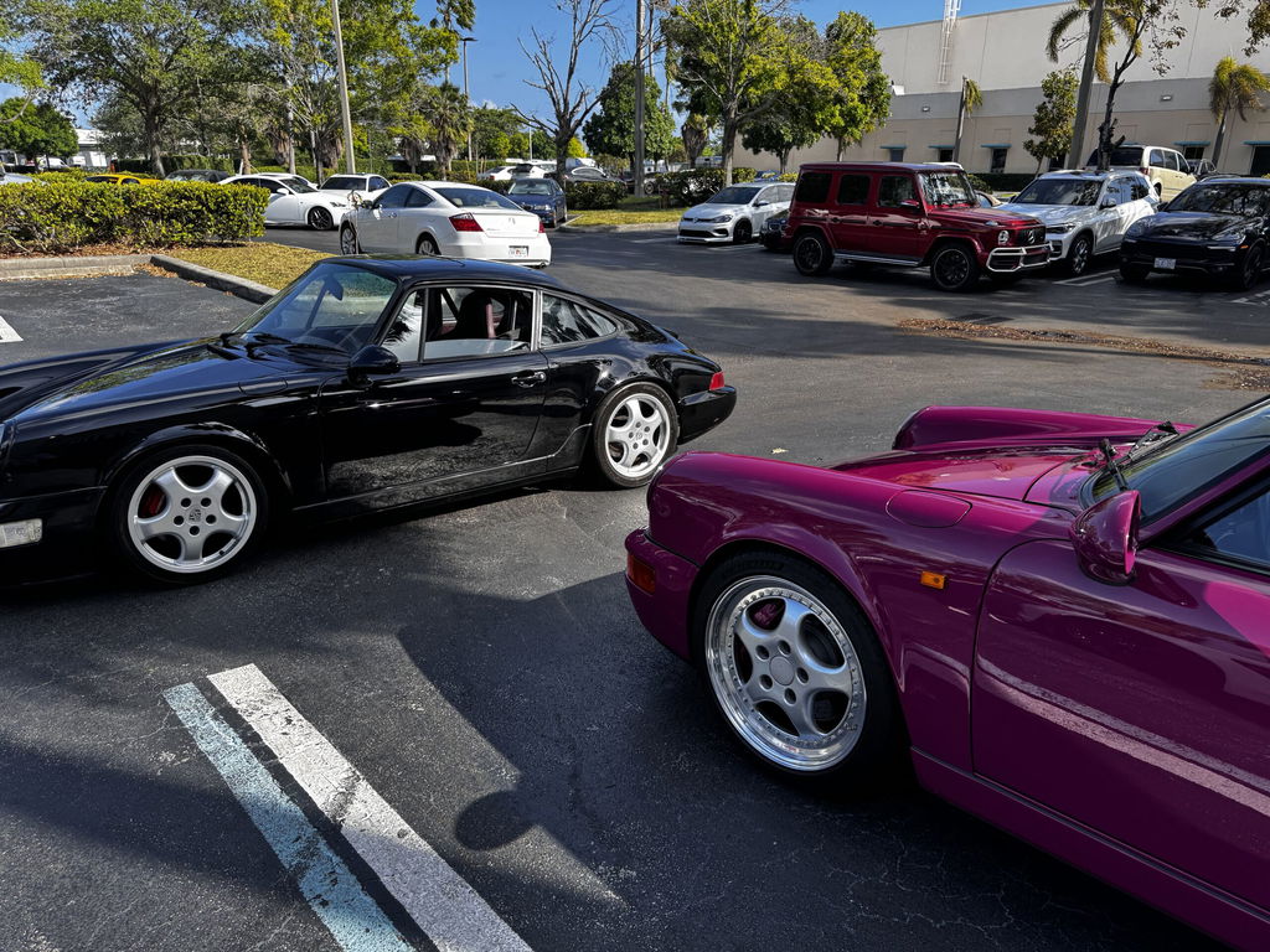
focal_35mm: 24
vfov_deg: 56.8
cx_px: 635
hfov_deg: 71.6
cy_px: 476
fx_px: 881
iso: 80
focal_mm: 6.76
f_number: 1.78
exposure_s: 1/1215
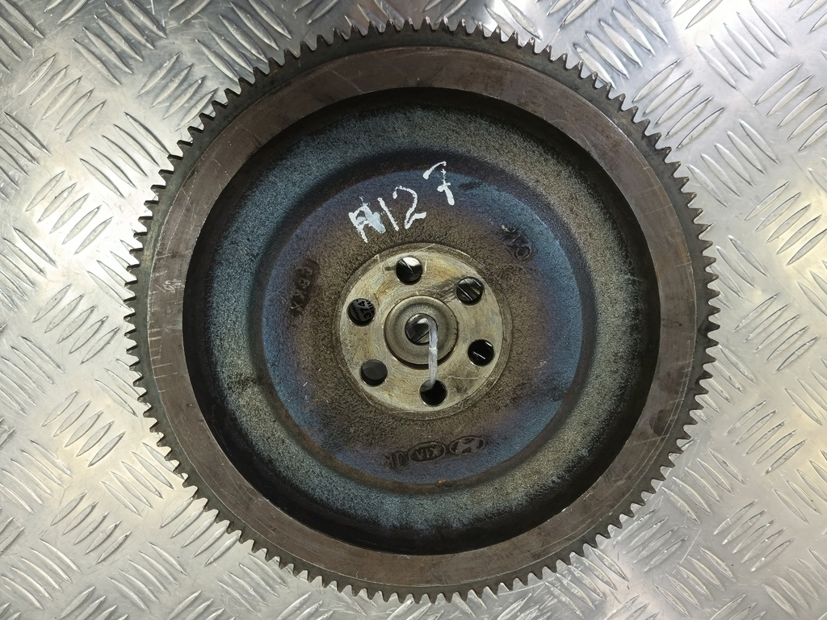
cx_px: 414
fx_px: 549
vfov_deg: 58.9
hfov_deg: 73.9
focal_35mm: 23
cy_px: 310
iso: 164
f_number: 1.6
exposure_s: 1/50
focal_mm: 4.11
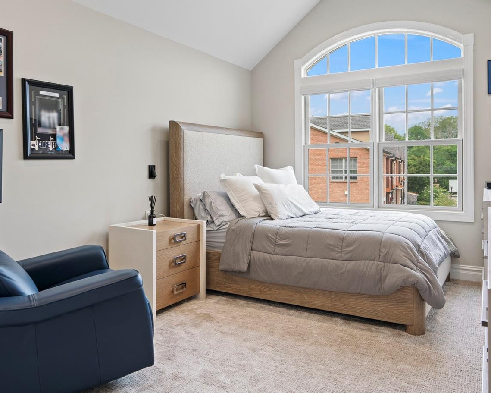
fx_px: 392
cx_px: 248
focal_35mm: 27
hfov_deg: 64.1
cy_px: 167
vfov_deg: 53.0
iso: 500
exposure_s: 1/10
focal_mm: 16
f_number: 5.6
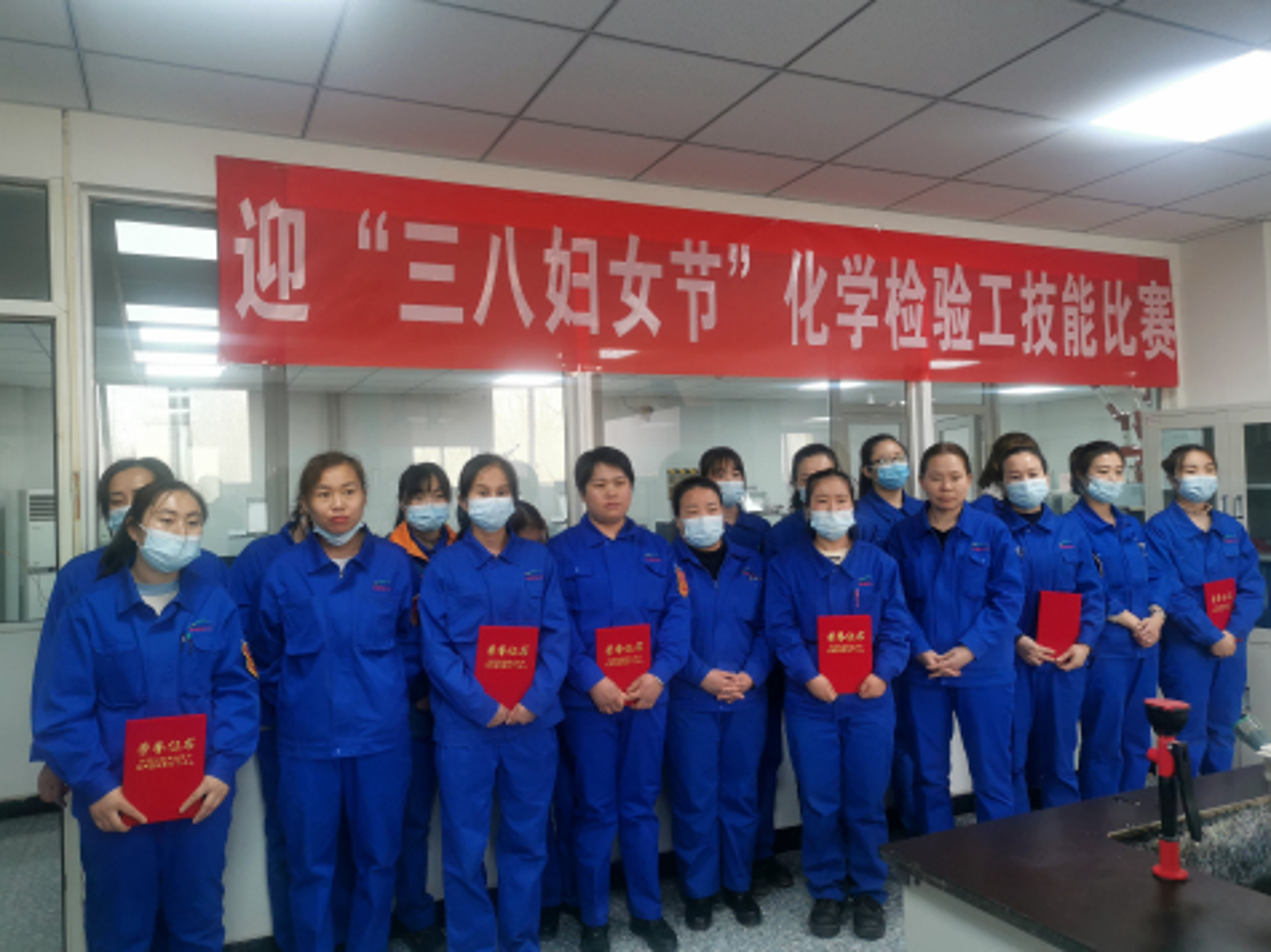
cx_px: 636
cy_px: 476
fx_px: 991
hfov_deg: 65.3
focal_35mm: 27
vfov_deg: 51.3
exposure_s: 1/50
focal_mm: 5.58
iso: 100
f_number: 1.8
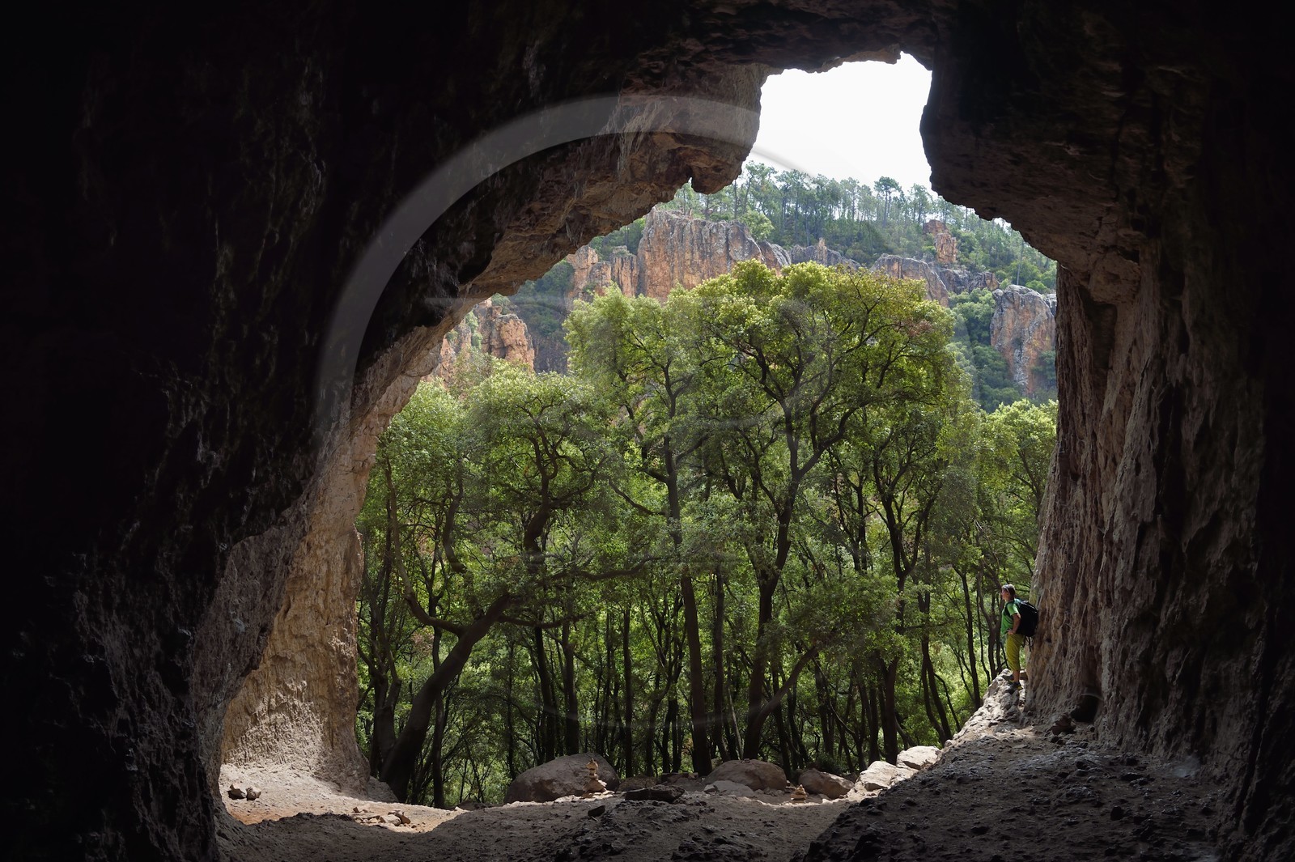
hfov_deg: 60.3
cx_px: 648
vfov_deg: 42.3
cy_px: 431
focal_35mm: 31
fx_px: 1115
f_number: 10
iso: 200
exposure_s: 1/60
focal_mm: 31
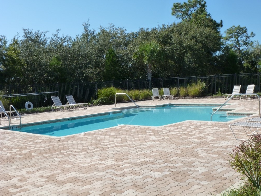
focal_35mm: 42
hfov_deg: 44.8
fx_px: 317
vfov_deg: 34.3
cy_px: 99
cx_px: 132
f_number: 3.9
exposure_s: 1/800
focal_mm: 7.4
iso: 160
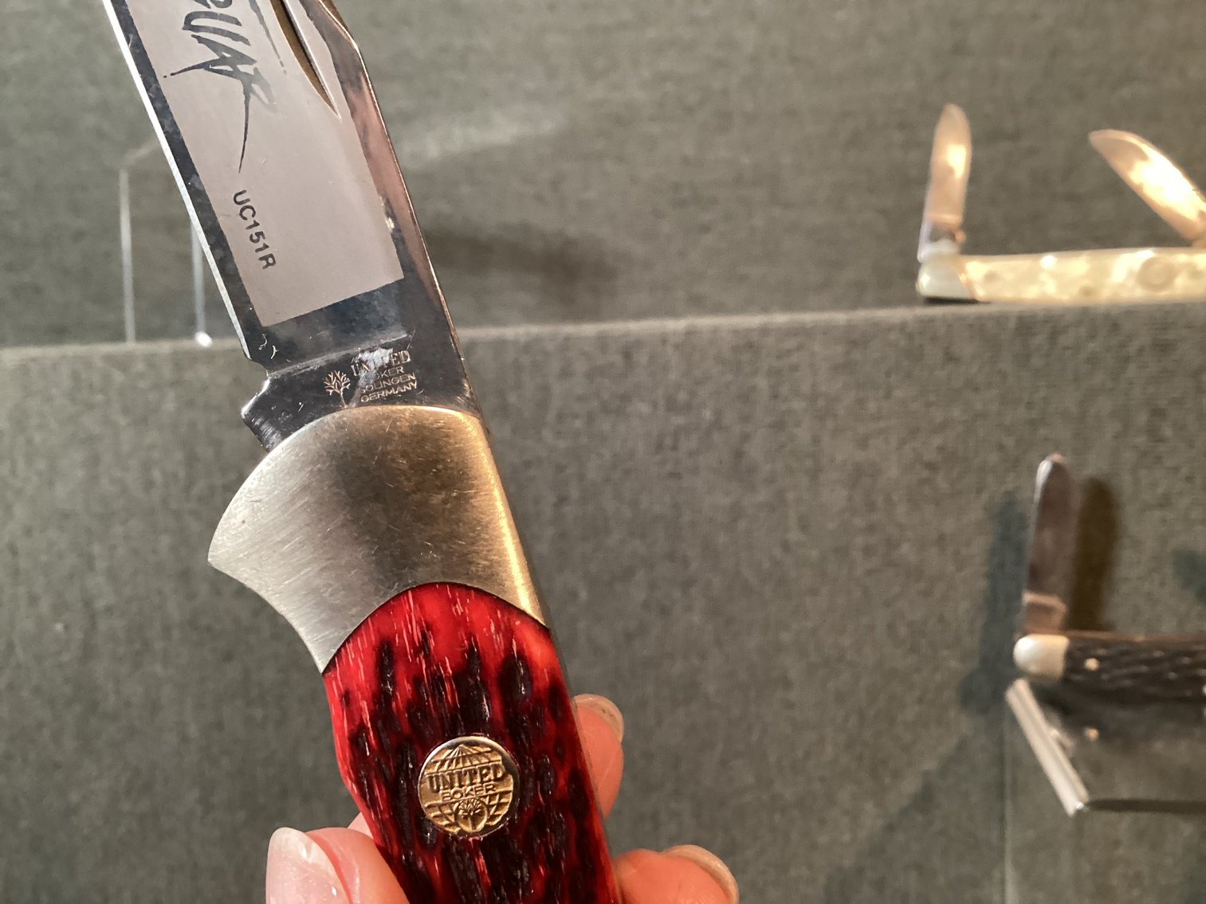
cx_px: 603
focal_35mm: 31
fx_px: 1080
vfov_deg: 45.4
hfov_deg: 58.3
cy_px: 452
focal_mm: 3.3
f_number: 2.4
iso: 250
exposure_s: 1/33
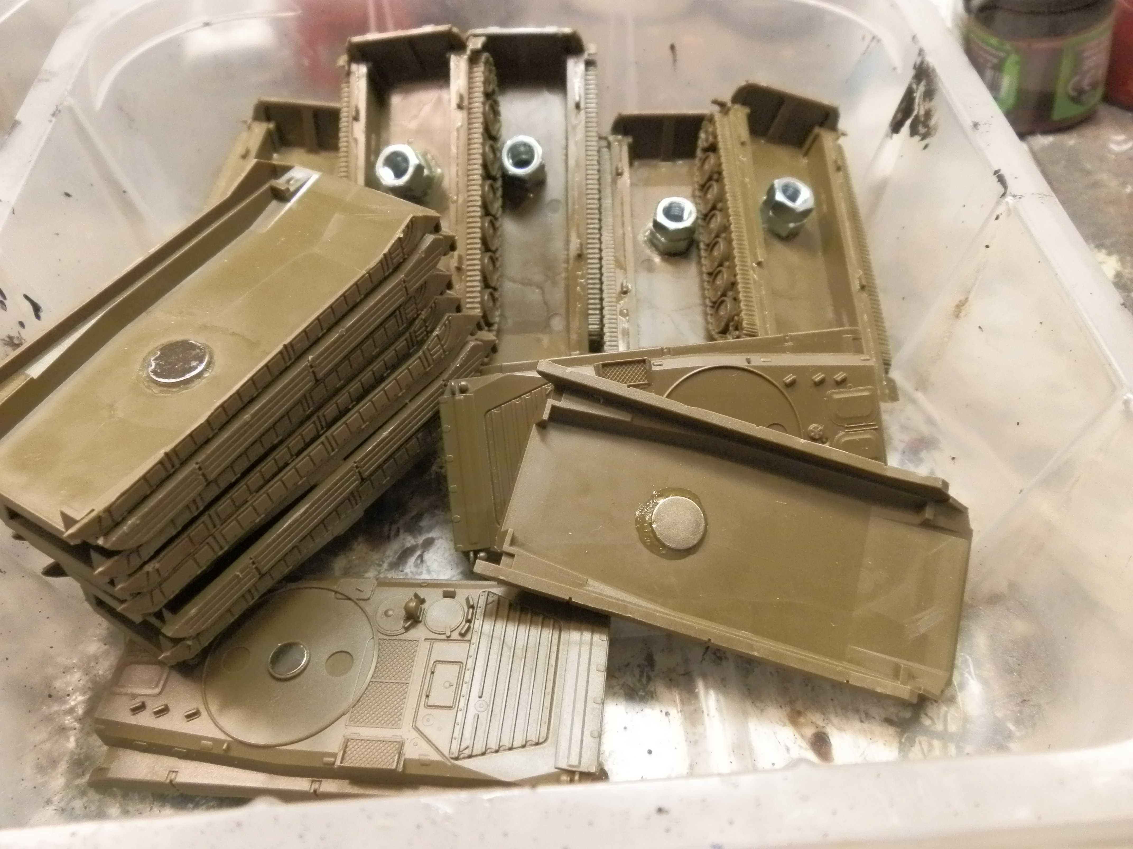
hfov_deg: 63.4
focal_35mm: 28
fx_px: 916
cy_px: 424
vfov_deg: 49.7
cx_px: 566
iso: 400
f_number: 3.1
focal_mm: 5
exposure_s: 1/80
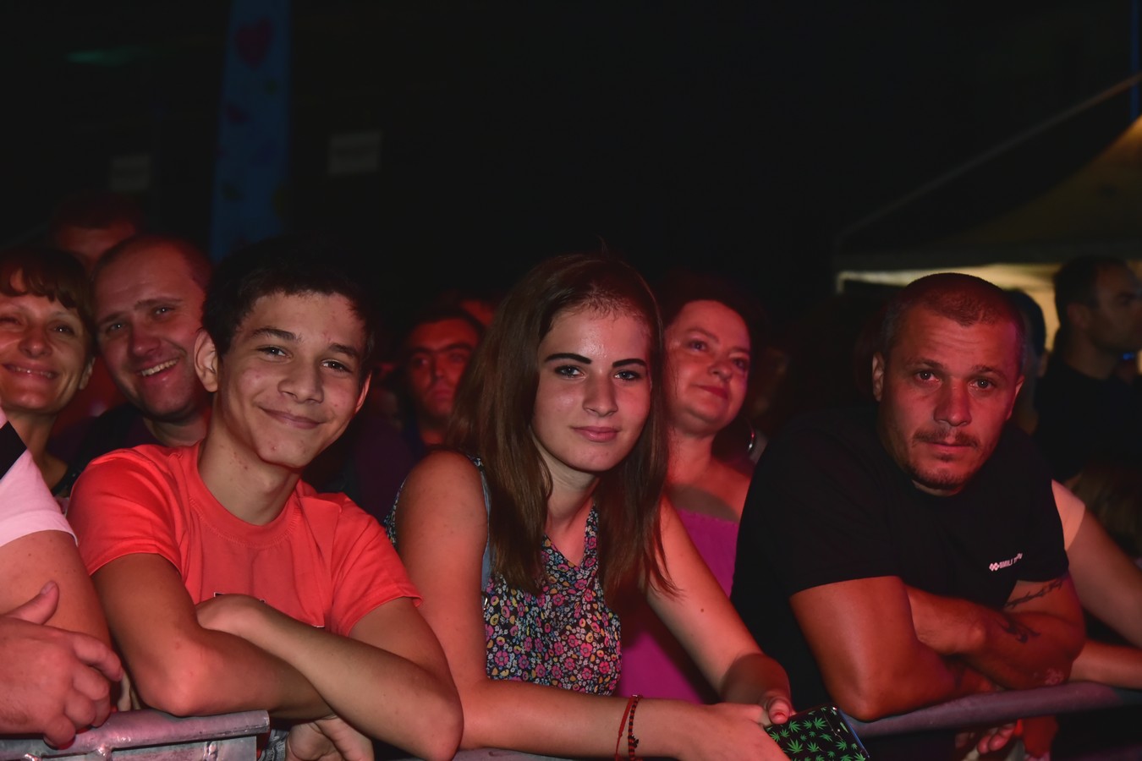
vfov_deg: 19.5
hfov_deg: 28.8
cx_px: 571
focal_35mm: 70
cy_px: 380
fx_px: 2220
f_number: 5.6
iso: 3200
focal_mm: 70
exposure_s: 1/80
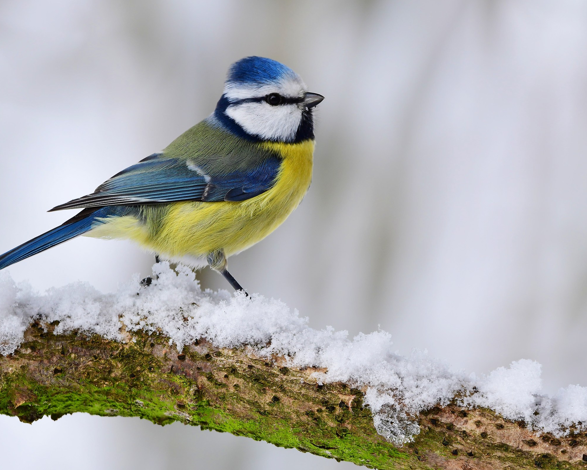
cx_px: 286
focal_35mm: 847
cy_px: 235
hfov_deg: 2.3
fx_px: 14714
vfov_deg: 1.8
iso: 500
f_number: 6.3
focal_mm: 500
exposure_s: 1/400
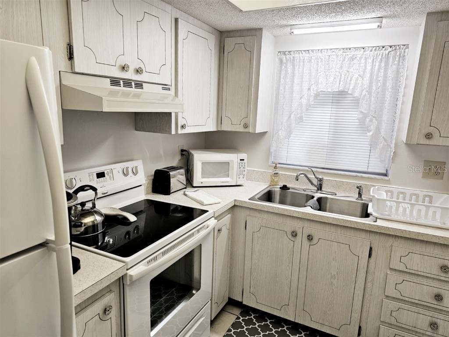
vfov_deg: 58.9
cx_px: 224
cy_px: 168
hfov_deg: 73.9
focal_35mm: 23
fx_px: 298
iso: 100
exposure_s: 1/120
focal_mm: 6.3
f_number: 1.7
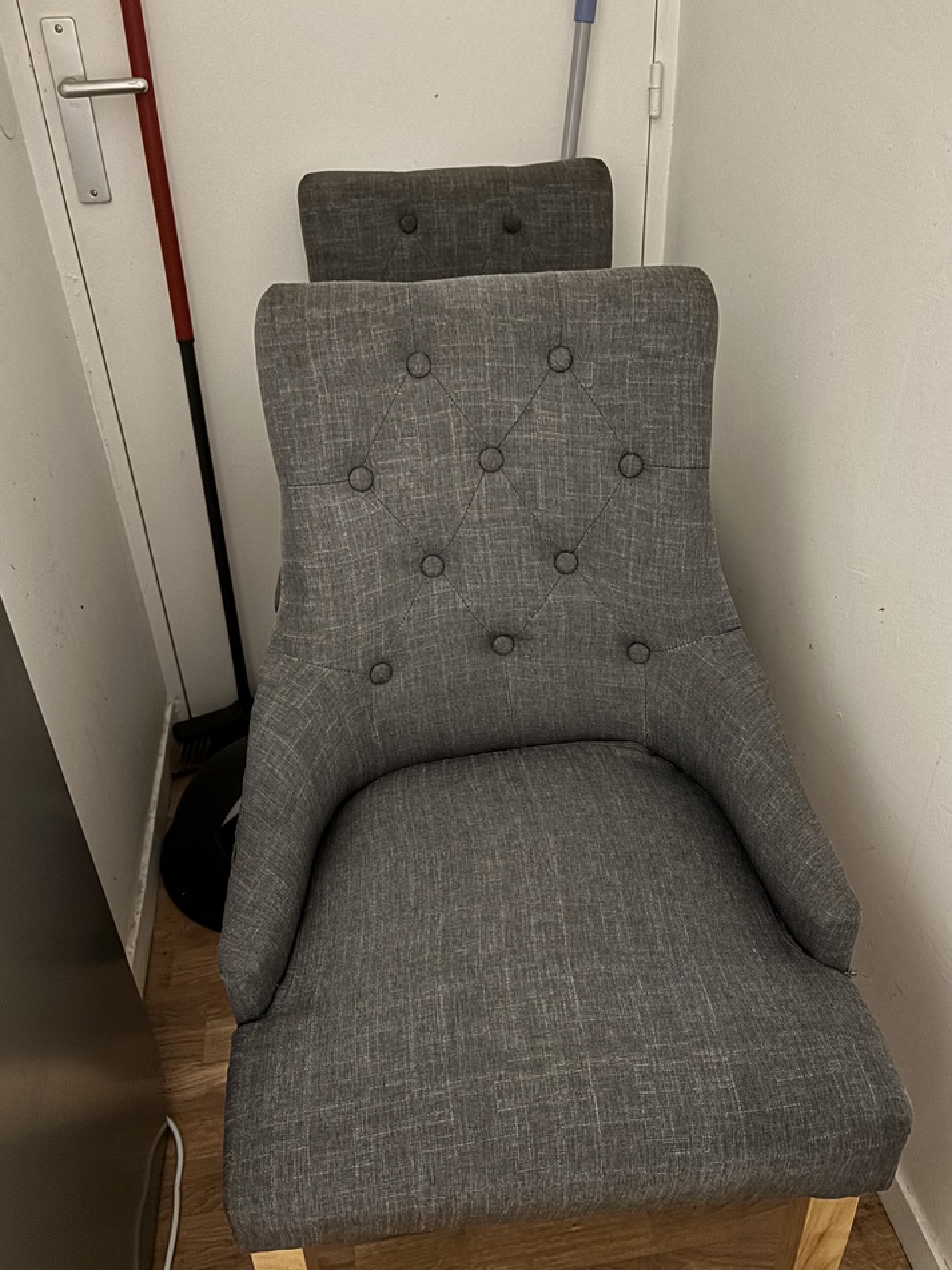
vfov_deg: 63.4
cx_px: 489
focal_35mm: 28
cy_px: 658
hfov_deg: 49.7
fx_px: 1027
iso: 1000
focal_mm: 5.96
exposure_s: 1/20
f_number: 1.6
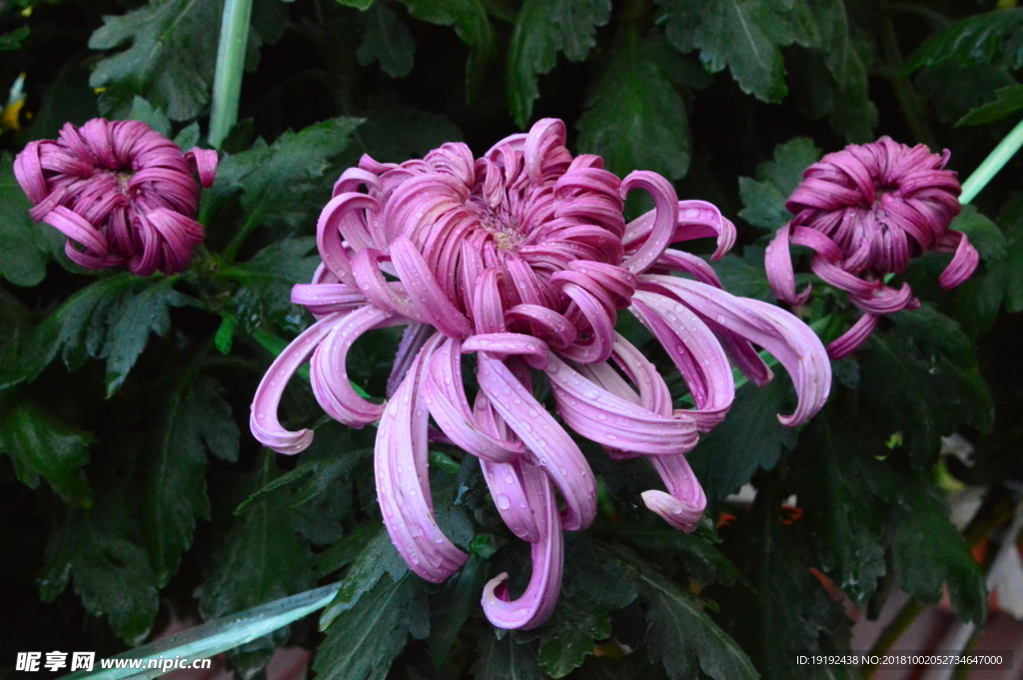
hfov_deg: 23.4
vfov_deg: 15.7
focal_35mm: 87
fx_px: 2470
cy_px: 340
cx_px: 512
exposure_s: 1/125
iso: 6400
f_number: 16
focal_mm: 58
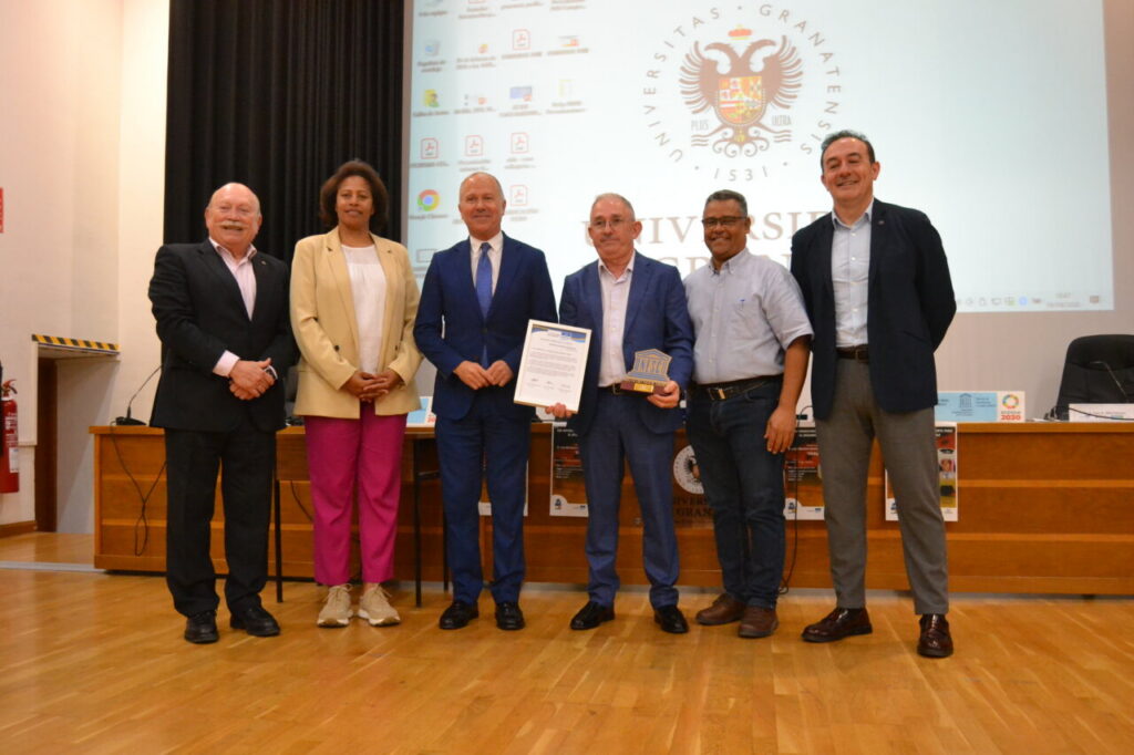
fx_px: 945
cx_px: 567
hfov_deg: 61.9
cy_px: 378
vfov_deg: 43.6
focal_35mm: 30
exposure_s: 1/200
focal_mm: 20
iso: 3200
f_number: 3.5
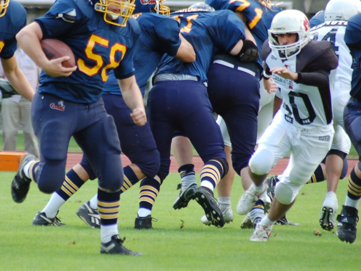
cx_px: 122
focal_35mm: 522
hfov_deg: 3.8
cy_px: 106
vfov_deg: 2.8
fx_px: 5444
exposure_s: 1/500
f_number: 5.3
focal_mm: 240
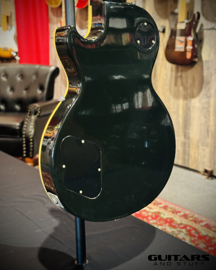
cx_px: 107
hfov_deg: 29.7
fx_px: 407
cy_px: 124
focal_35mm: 51
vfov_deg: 36.6
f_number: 1.8
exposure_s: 1/25
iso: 640
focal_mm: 6.9
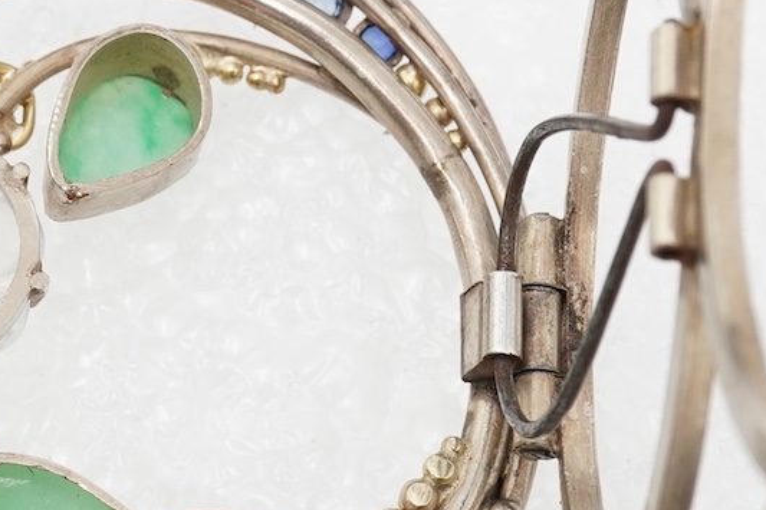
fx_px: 3233
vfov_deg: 9.0
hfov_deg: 13.3
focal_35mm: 152
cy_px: 282
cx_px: -74
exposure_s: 1/125
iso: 640
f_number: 18
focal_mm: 30
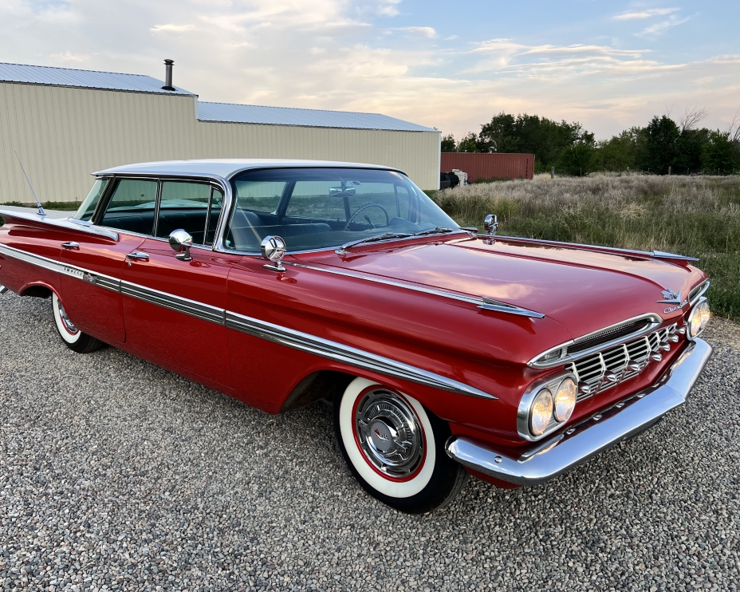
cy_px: 294
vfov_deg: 51.5
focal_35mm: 28
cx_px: 356
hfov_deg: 62.2
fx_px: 613
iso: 50
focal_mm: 5.7
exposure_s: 1/588
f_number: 1.5
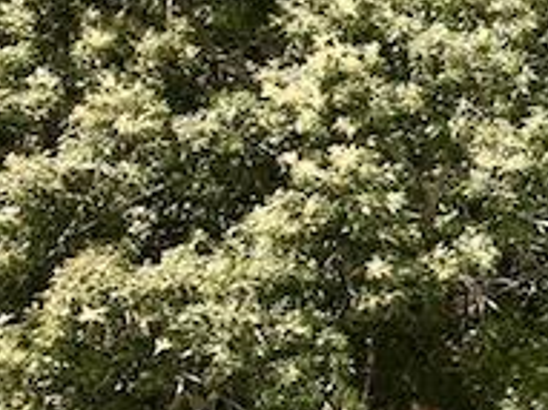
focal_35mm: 151
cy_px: -288
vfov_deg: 9.4
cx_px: 1564
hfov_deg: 10.2
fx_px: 2389
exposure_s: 1/80
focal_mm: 12.29
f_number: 2.8
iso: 100
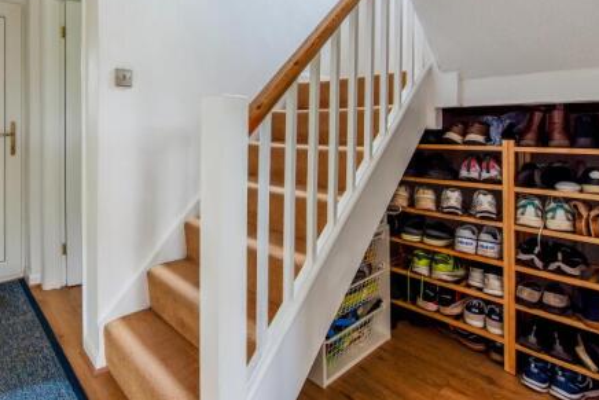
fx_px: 350
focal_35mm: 21
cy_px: 129
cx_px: 206
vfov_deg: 58.0
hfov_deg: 78.9
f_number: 7.1
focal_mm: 14
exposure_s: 1/8
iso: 400
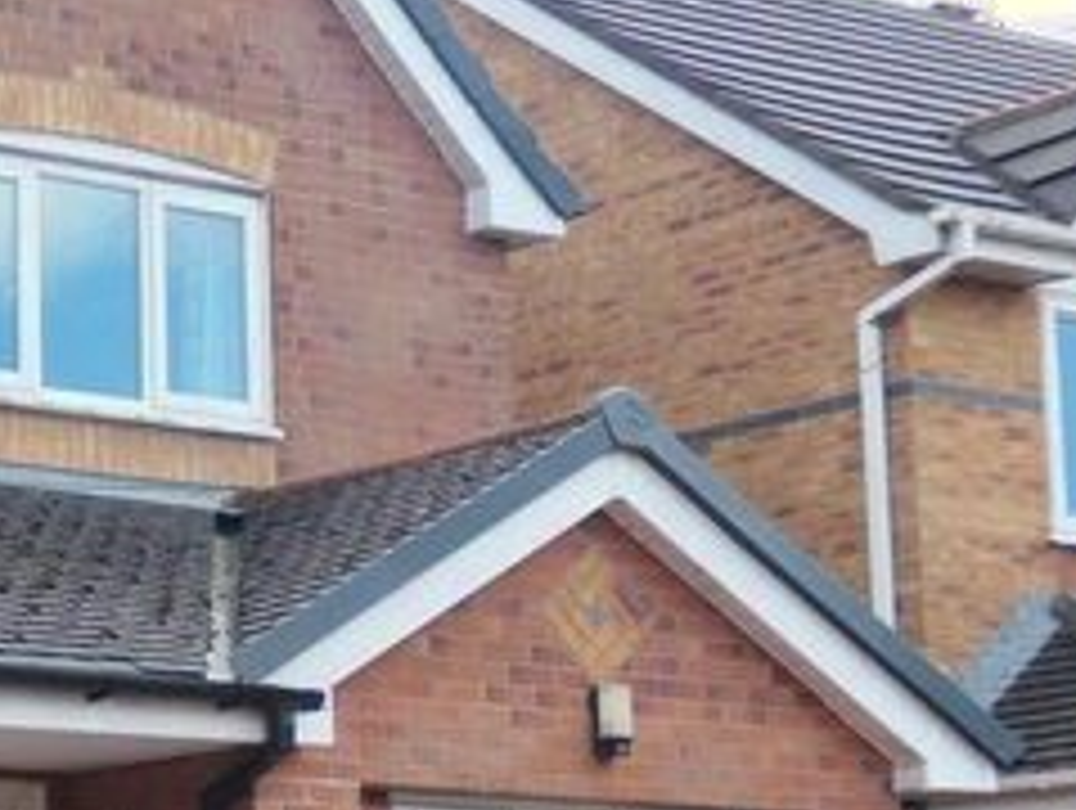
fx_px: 3549
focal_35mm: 114
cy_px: 583
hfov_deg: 16.6
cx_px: -162
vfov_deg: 13.0
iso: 80
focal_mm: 7.1
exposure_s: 1/400
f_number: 3.6
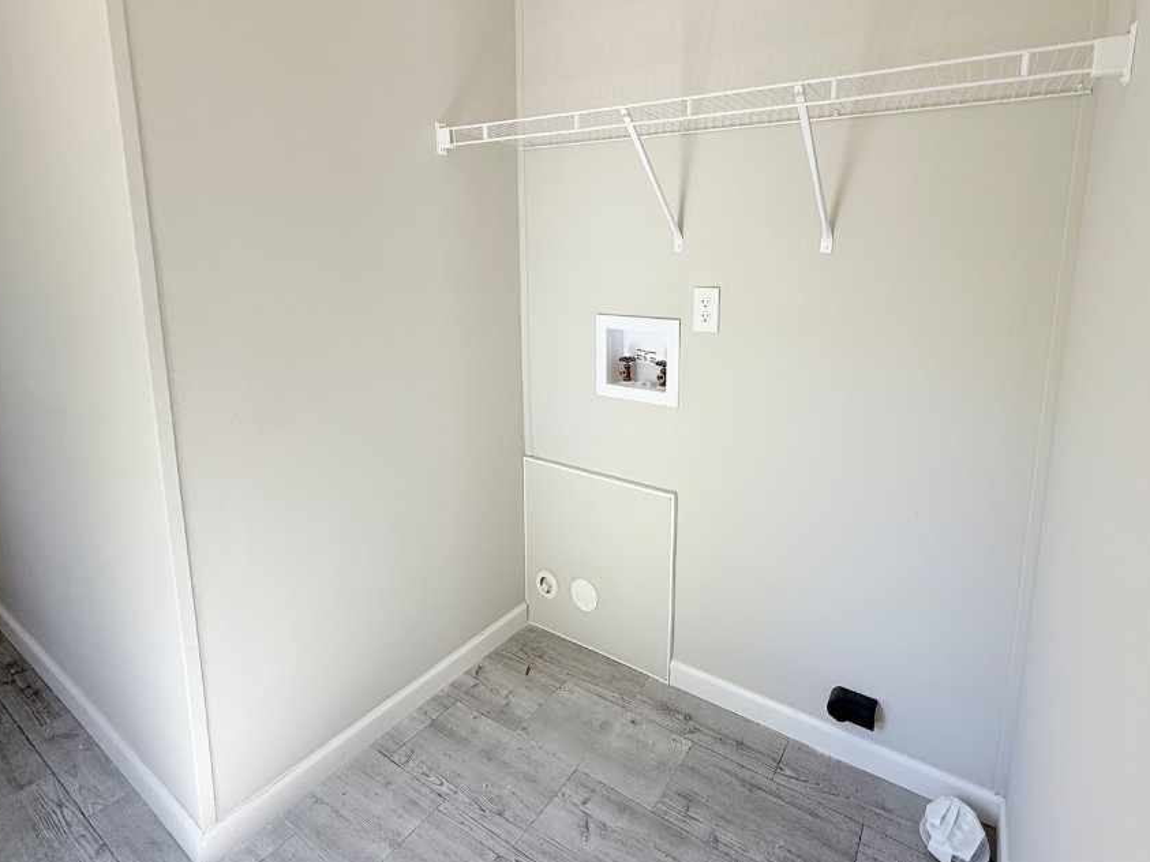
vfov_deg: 74.0
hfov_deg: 90.1
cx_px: 678
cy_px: 348
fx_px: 565
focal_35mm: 17
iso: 50
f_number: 2.2
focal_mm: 2.22
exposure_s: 1/99
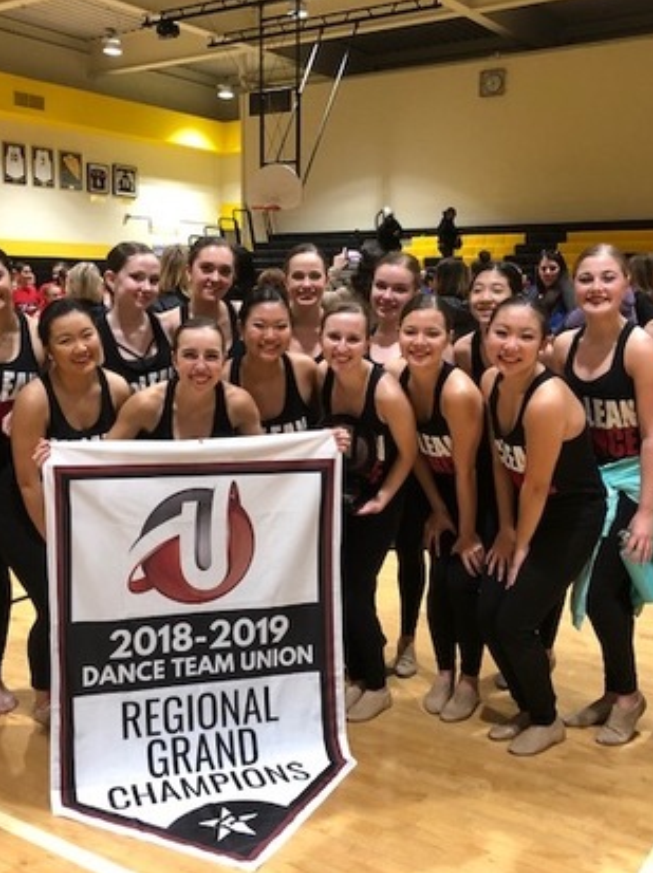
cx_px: 298
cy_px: 433
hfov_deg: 37.6
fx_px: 957
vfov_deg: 49.0
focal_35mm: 38
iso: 40
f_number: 1.8
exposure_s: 1/15
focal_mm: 4
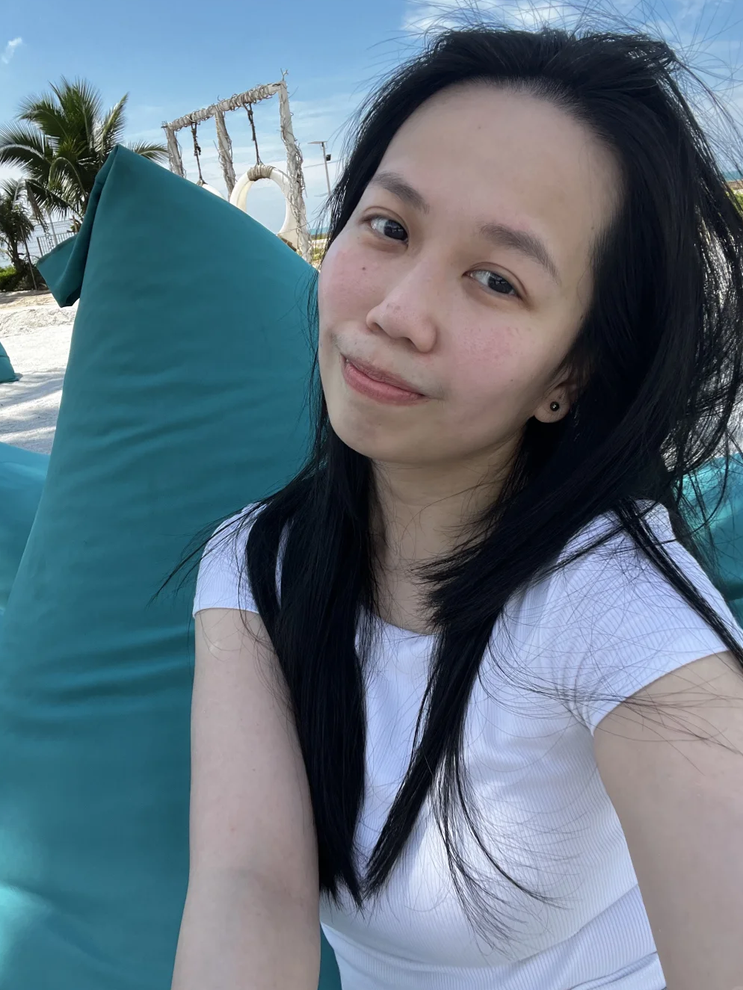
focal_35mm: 25
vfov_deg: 69.3
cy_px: 468
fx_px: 715
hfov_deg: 54.9
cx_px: 362
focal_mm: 2.71
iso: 32
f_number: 2.2
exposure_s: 1/496
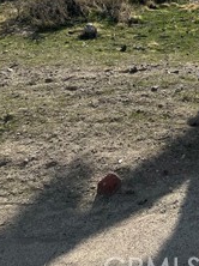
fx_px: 576
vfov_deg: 22.6
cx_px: 275
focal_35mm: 75
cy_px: -98
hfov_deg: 18.0
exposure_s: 1/10309
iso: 50
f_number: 1.5
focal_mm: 5.7
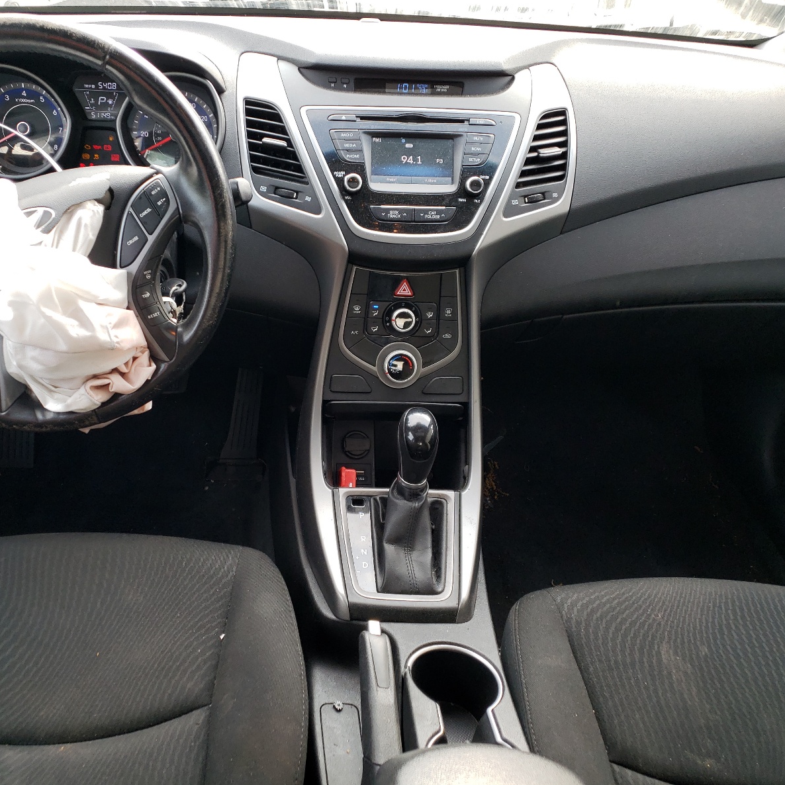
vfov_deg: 52.5
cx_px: 328
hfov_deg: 52.3
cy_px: 390
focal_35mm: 31
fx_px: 795
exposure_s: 1/100
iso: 52
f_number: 1.5
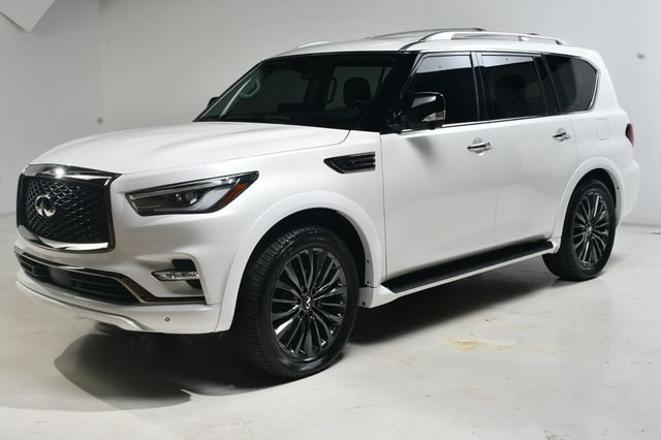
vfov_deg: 29.8
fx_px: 826
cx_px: 330
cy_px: 220
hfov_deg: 43.6
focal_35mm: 45
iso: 100
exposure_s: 1/160
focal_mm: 30
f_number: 14
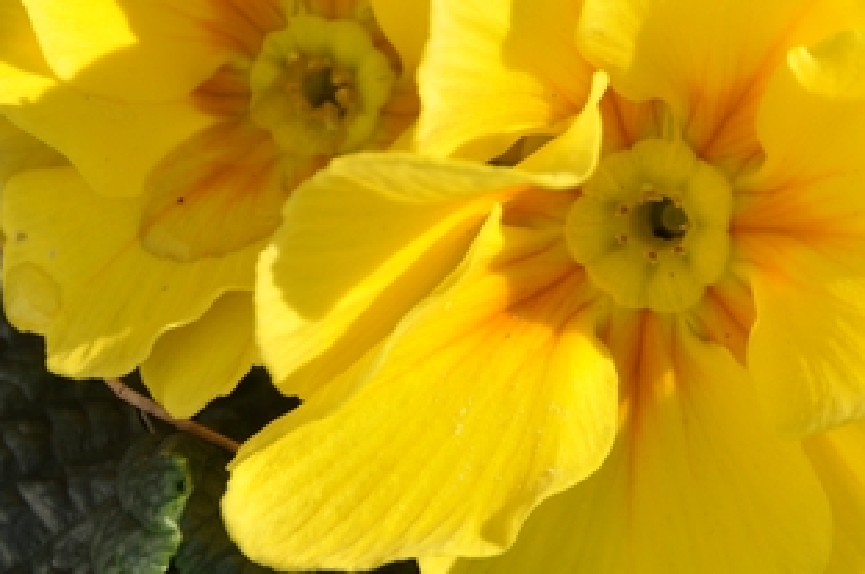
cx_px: 768
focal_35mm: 303
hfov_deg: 6.8
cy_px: 116
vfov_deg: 4.5
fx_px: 7268
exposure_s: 1/800
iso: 200
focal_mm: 105
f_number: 8
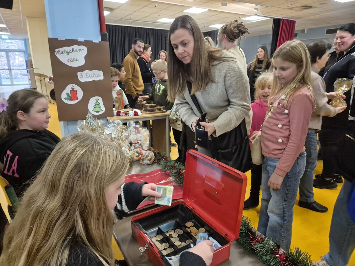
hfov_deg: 73.9
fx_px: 236
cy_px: 133
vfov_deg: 58.9
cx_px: 178
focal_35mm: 23
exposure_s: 1/100
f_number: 1.8
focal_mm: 5.4
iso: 1600
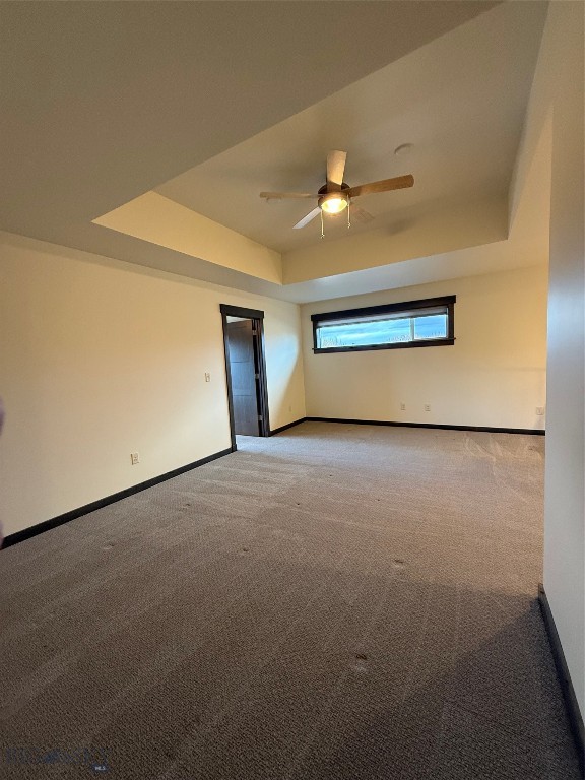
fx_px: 315
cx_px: 292
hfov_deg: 85.7
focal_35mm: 14
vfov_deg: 102.1
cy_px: 390
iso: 400
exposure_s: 1/60
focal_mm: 2.22
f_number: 2.2
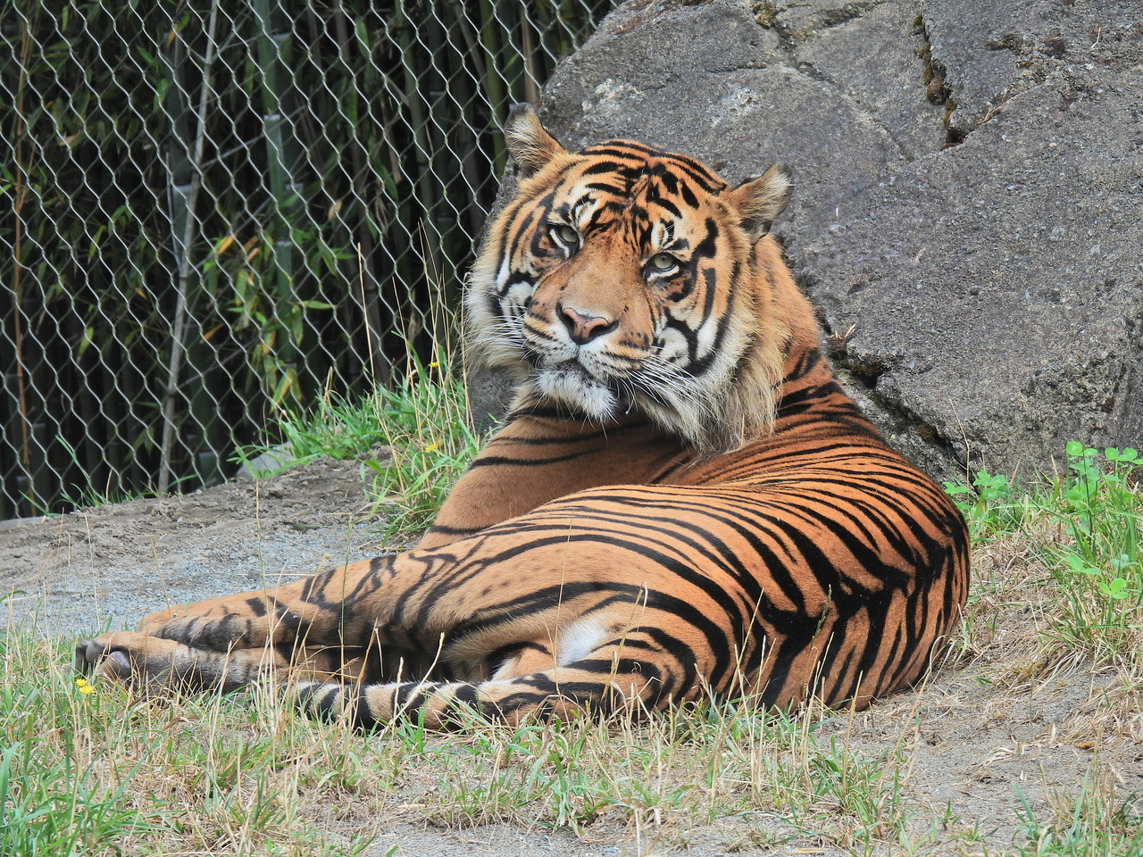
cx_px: 572
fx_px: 10566
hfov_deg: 6.2
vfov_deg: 4.6
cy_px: 428
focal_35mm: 320
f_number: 5
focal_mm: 57.1
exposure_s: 1/125
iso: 110
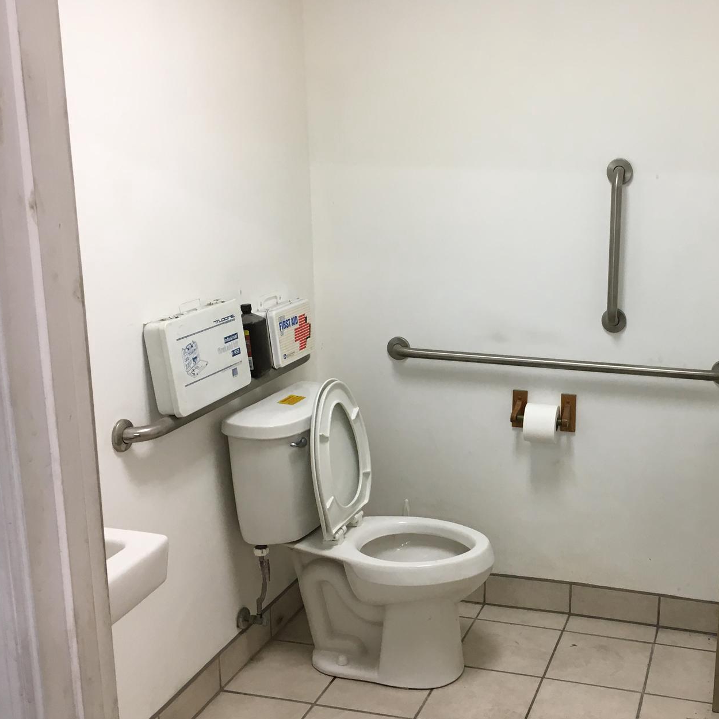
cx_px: 527
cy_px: 373
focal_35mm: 42
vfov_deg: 40.0
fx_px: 987
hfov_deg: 39.1
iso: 50
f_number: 2.2
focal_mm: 4.15
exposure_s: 1/30
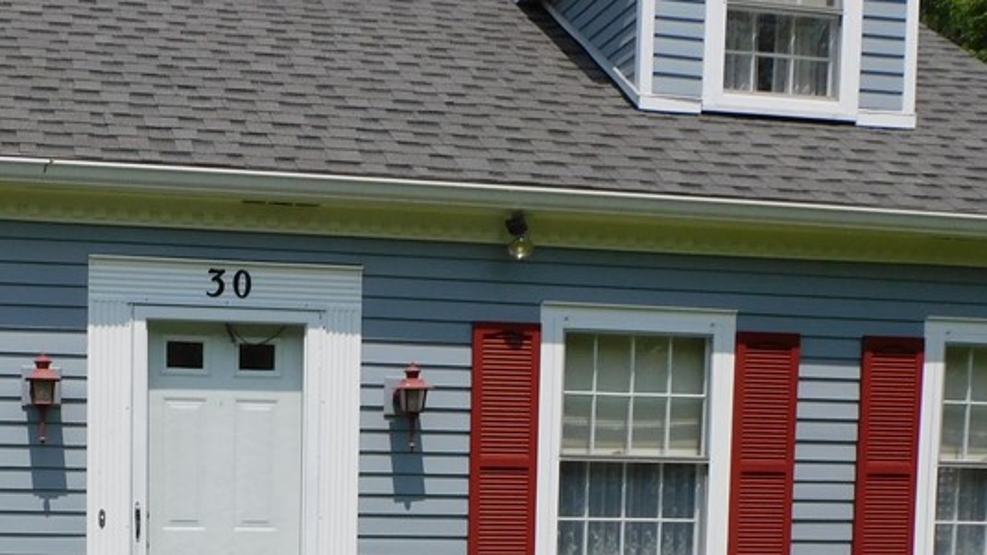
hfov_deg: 39.8
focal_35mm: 50
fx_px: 1309
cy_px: 642
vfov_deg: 22.3
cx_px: 207
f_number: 4.8
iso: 125
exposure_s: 1/1250
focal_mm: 4.3
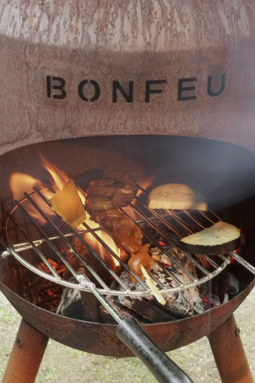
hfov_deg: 21.9
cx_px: 126
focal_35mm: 62
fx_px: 659
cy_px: 188
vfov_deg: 32.4
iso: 12800
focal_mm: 61
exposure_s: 1/13
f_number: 18
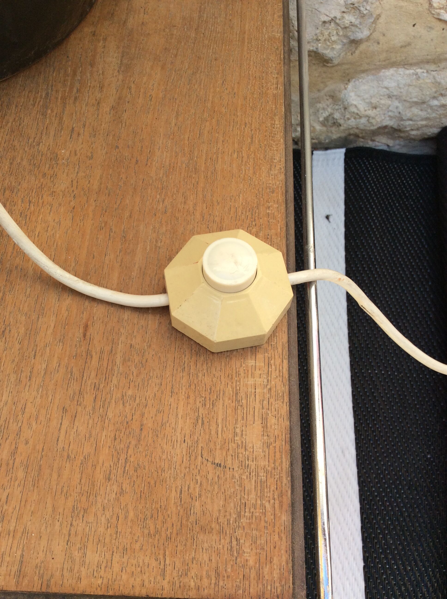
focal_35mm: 32
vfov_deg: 56.9
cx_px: 224
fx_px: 552
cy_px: 300
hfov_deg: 44.1
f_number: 2.4
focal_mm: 3.3
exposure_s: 1/280
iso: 32
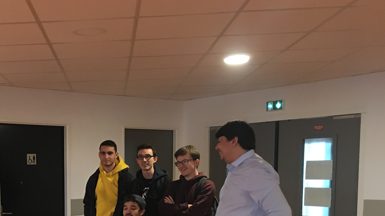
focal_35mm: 55
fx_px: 562
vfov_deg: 20.9
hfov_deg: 36.0
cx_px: 53
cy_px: 231
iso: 80
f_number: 2.2
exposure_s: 1/17
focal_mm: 4.15
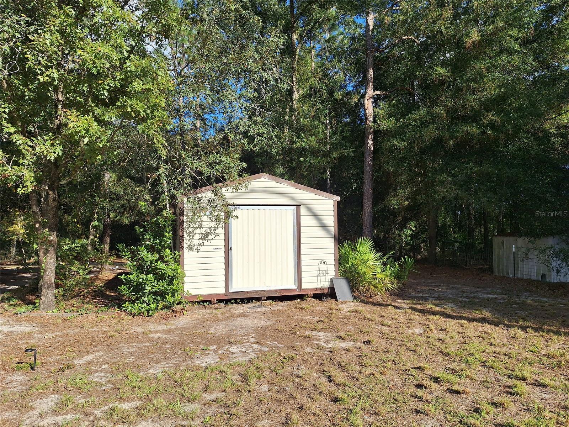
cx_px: 284
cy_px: 214
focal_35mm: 23
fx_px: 378
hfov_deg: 73.9
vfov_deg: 58.9
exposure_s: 1/2506
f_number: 1.8
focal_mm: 5.54
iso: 40
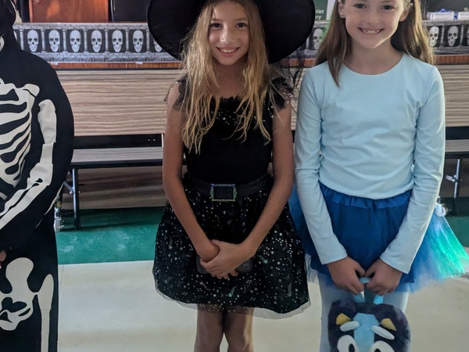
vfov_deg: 34.8
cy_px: 113
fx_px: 555
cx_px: 166
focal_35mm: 41
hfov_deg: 45.3
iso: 1147
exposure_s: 1/37.9
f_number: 1.85
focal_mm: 6.81
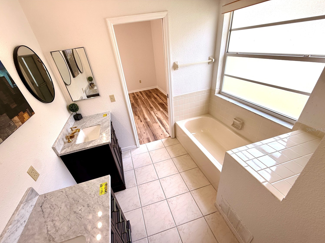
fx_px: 141
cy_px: 130
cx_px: 153
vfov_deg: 81.6
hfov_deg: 98.1
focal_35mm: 15
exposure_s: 1/143
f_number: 2.2
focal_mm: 2.22
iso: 50
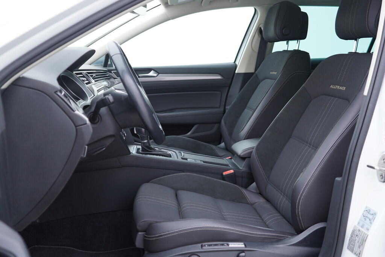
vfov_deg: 36.9
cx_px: 192
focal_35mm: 36
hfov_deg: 53.1
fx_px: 385
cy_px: 128
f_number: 2.8
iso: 160
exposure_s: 1/40
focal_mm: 24
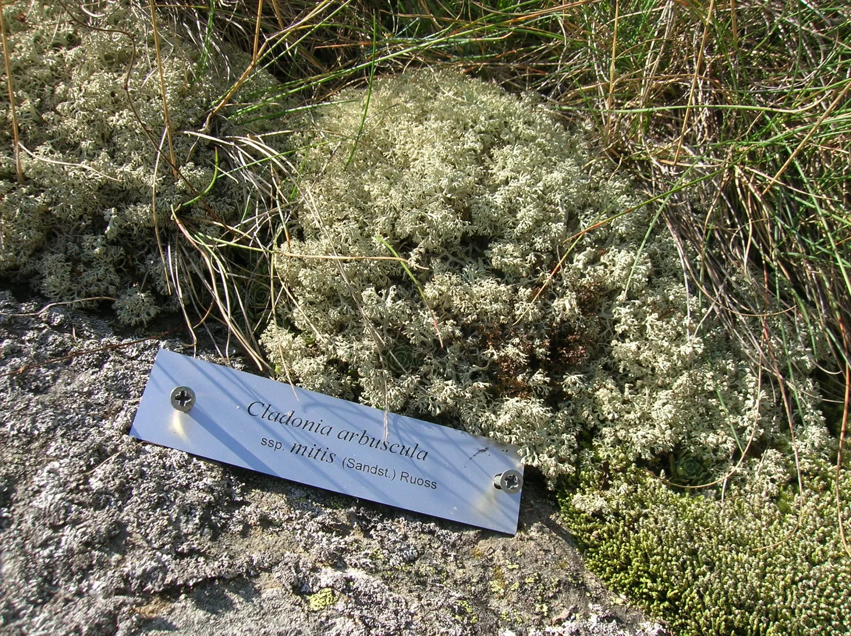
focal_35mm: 34
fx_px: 835
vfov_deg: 41.7
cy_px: 318
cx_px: 426
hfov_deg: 54.0
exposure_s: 1/196
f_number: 4.9
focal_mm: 5.7
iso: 50
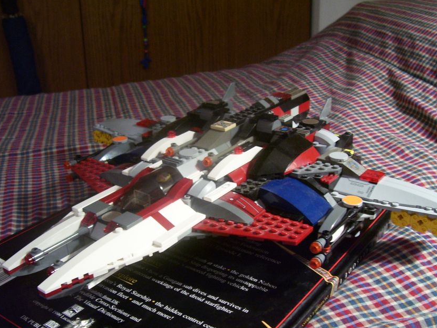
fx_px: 530
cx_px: 222
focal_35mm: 42
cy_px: 188
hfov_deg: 44.8
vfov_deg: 34.3
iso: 160
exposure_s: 1/8
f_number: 2.7
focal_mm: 5.6
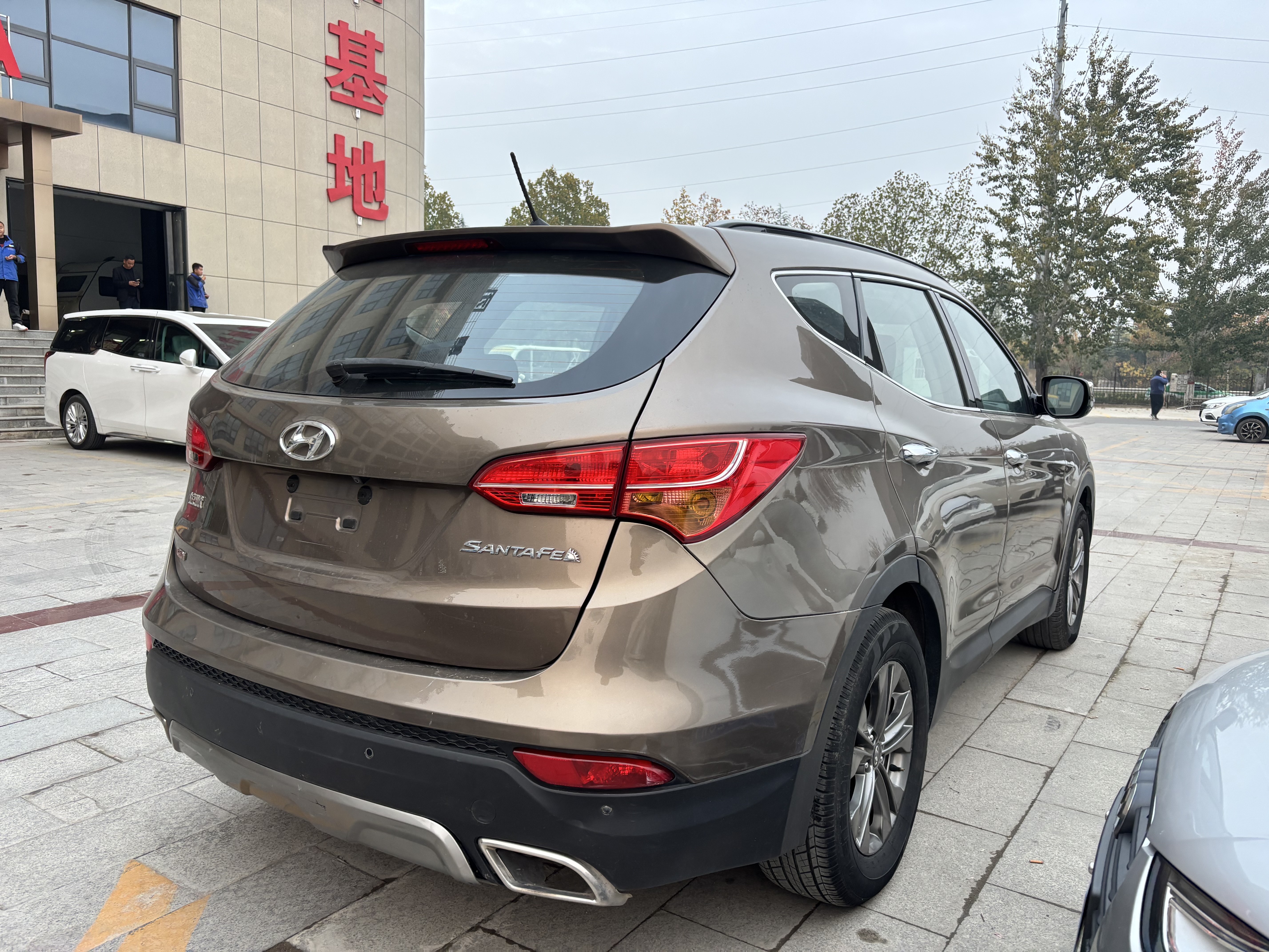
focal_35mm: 26
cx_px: 634
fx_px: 953
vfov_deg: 53.1
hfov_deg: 67.3
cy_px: 476
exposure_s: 1/121
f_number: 1.6
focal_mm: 5.96
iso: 125
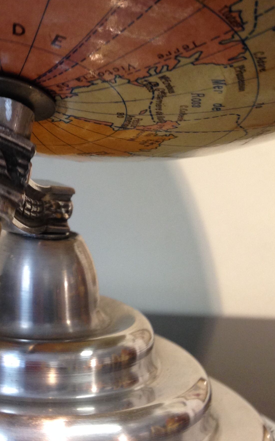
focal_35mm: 65
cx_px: 10
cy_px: 144
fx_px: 780
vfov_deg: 31.3
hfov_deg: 19.5
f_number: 2.4
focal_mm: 4.12
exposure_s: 1/20
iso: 100
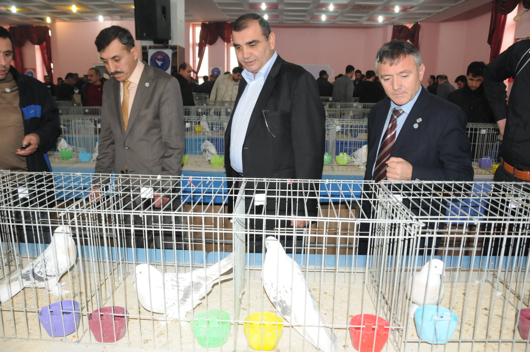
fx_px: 397
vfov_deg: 47.8
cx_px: 265
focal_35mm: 27
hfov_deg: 67.4
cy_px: 176
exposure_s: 1/60
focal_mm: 18
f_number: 5.6
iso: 1250
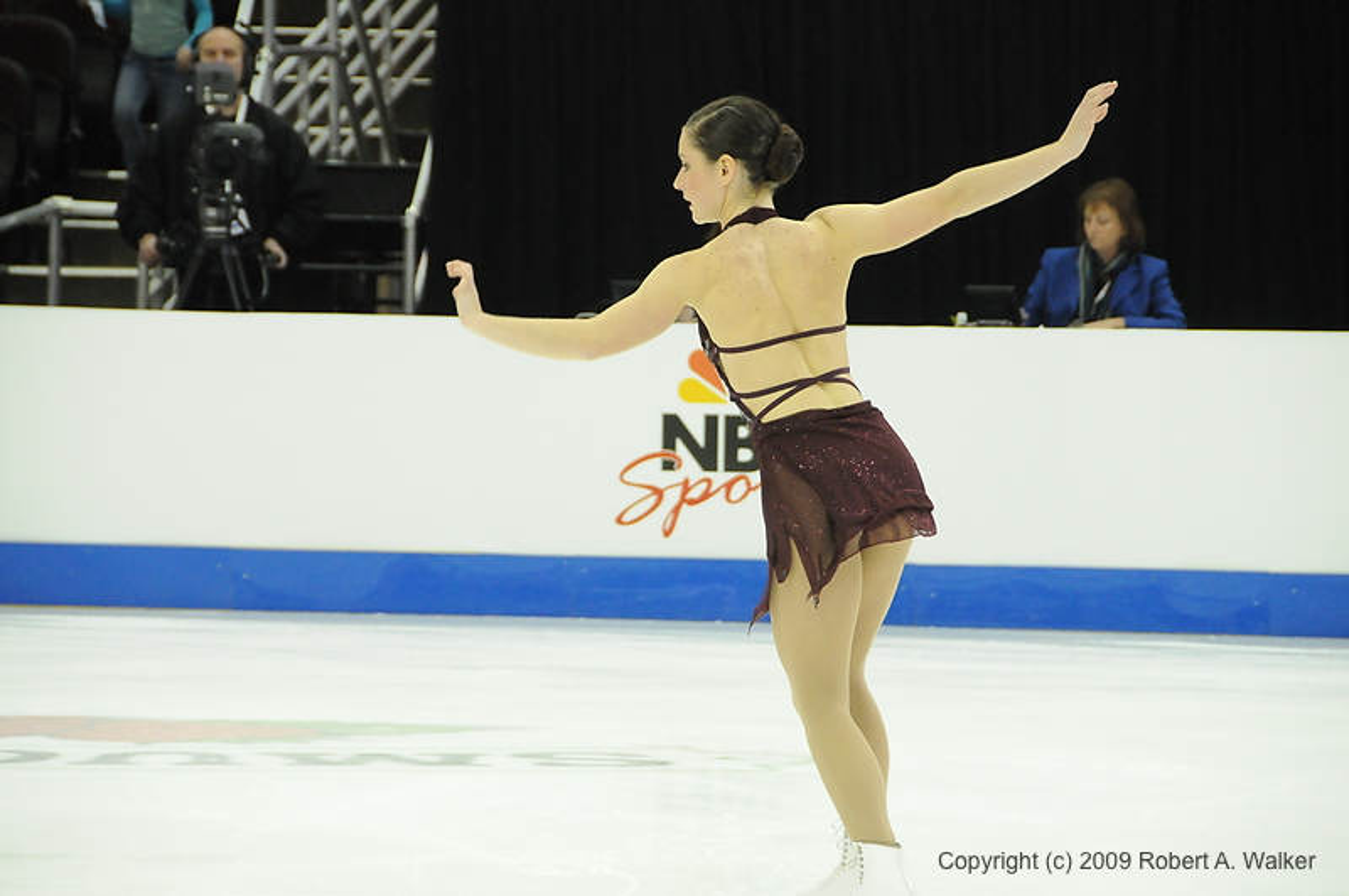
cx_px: 674
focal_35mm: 195
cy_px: 448
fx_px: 7297
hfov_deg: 10.6
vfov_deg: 7.0
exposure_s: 1/500
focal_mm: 130
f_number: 5.6
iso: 3200
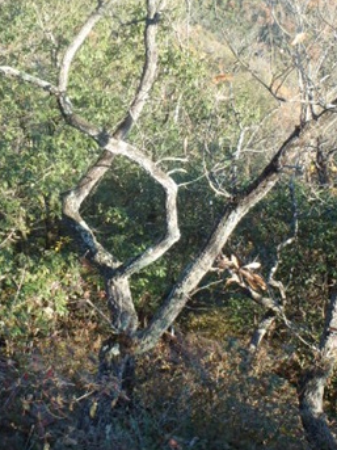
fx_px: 636
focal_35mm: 49
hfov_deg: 29.5
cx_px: 220
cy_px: 165
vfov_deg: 38.6
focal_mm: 5
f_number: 3.9
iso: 125
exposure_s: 1/125
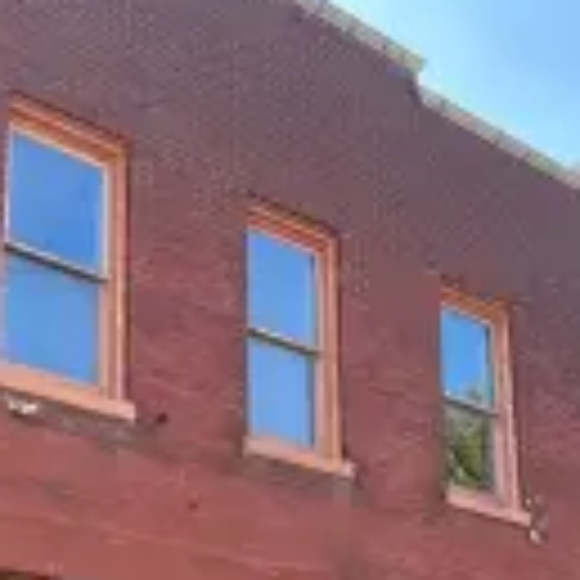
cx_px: 279
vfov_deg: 23.8
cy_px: 499
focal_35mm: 71
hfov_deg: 24.3
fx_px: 1346
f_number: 1.6
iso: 50
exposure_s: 1/513
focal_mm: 5.1
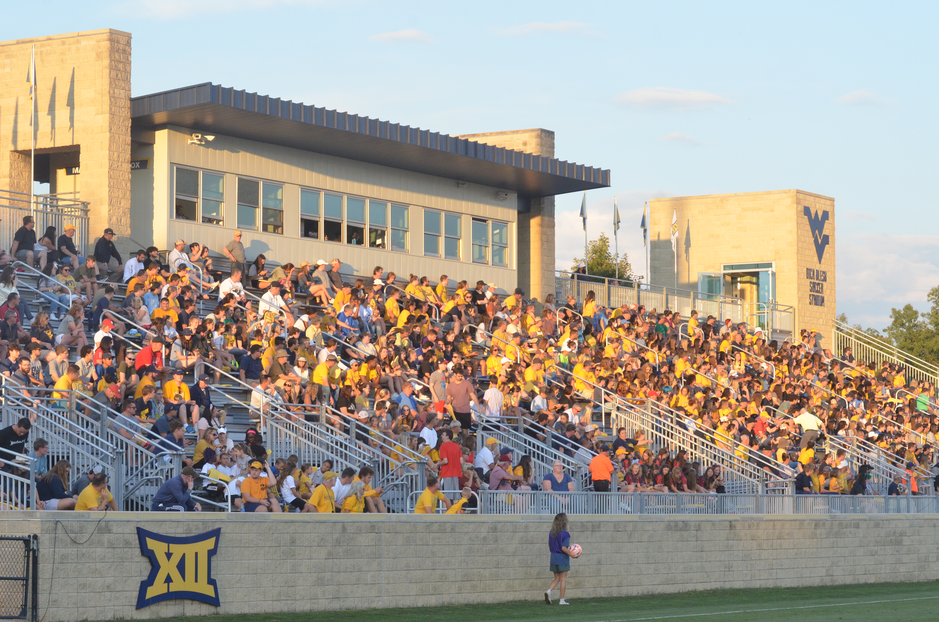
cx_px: 470
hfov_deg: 19.5
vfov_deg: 13.0
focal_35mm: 105
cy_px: 311
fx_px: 2733
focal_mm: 70
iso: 1000
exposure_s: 1/250
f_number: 10
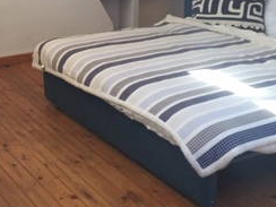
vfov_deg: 19.3
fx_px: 606
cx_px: 94
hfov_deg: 25.5
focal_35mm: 76
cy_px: 60
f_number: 2.2
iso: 32
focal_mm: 4.15
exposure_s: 1/33
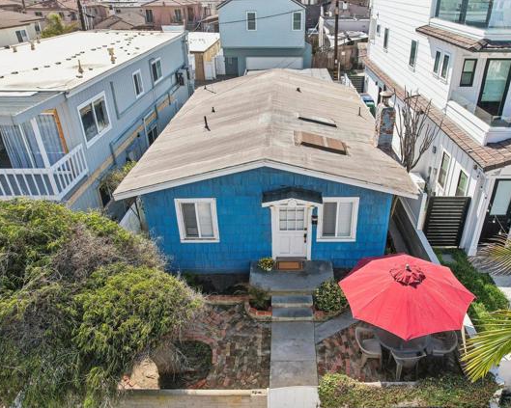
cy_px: 205
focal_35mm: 25
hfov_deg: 67.8
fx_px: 378
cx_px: 288
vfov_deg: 56.8
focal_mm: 8.4
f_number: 2.8
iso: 100
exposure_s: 1/1250
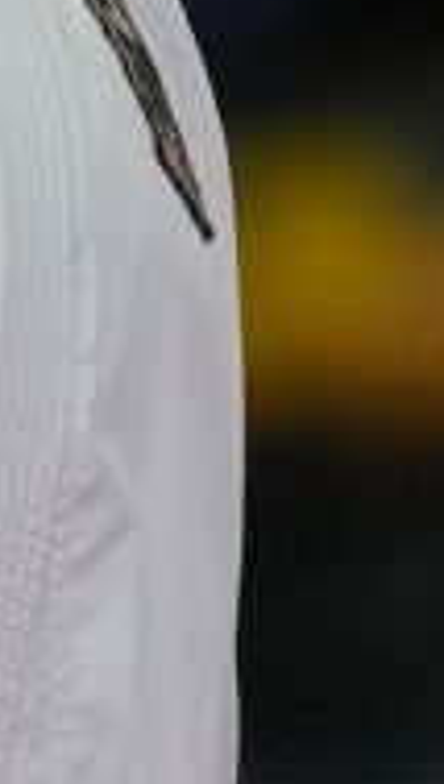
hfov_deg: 0.4
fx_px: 62213
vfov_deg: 0.7
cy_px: 498
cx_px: -154
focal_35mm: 2987
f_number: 2.8
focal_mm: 200
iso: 1600
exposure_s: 1/1000
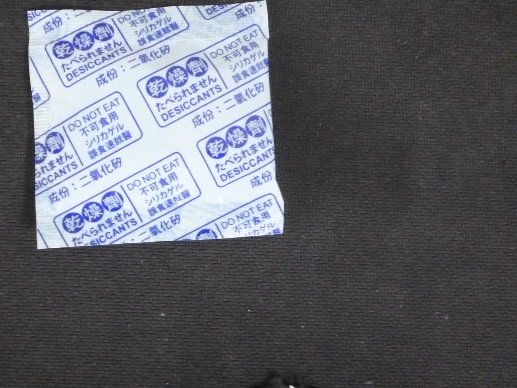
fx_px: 672
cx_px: 149
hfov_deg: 41.2
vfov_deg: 32.0
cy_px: 143
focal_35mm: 45
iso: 1600
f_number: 3.1
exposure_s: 1/15
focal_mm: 5
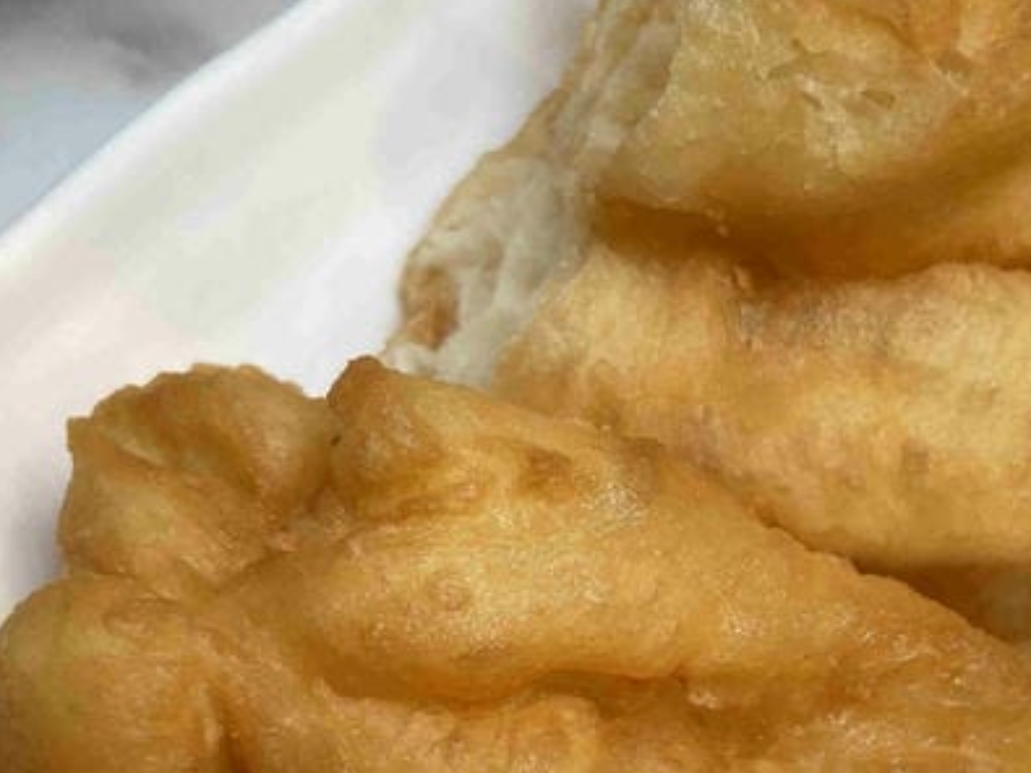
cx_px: 553
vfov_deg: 18.3
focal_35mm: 79
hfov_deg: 24.7
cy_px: 702
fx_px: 2352
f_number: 1.8
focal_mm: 4.25
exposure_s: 1/329
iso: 32
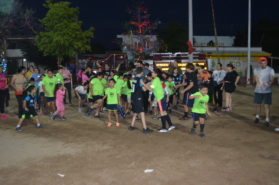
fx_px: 255
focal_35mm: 33
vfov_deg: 39.8
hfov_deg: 57.3
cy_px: 92
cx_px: 140
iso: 3200
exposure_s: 1/60
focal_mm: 22
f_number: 4
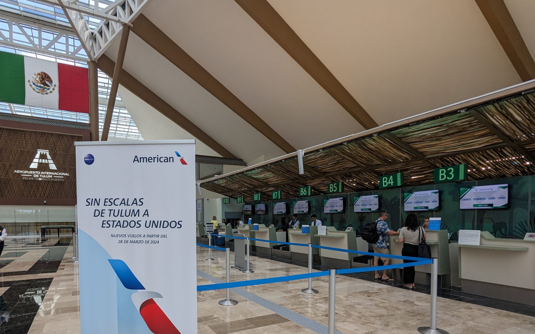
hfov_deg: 84.6
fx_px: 292
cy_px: 230
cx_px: 233
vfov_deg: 58.0
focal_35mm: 20
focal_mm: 2.35
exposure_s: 1/120
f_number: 2.2
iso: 43
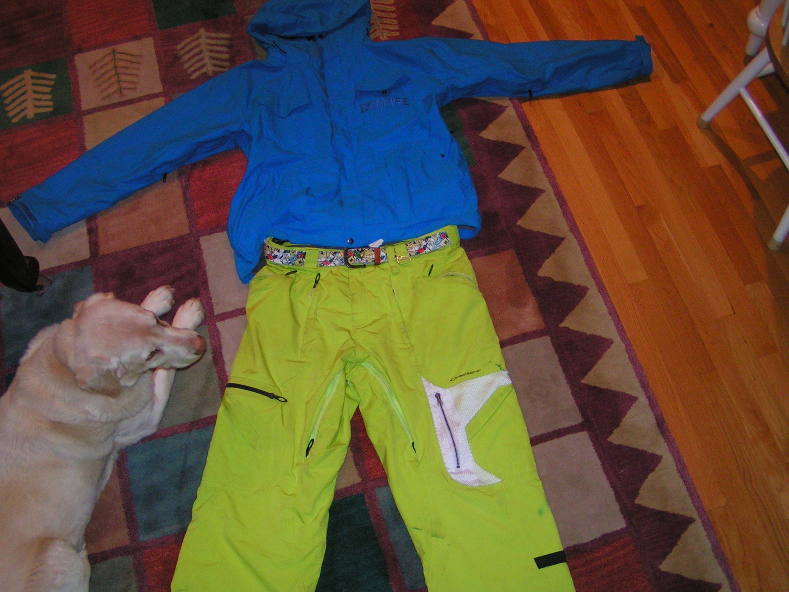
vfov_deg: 37.7
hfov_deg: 49.0
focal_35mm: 38
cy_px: 296
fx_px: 866
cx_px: 394
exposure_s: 1/40
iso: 200
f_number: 2.8
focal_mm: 5.8
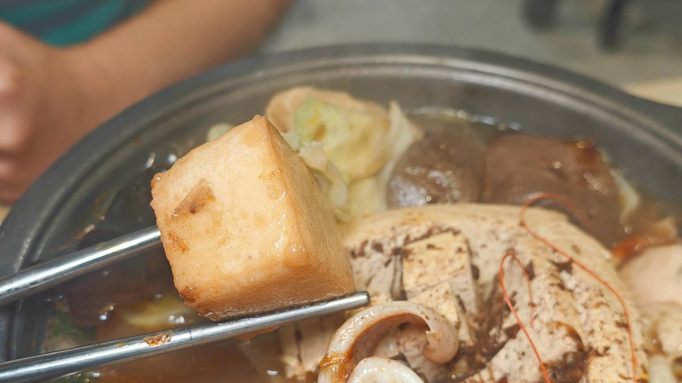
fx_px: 886
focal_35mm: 49
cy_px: 253
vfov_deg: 24.3
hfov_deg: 42.1
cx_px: 334
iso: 320
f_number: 2.8
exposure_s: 1/120
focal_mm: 8.72
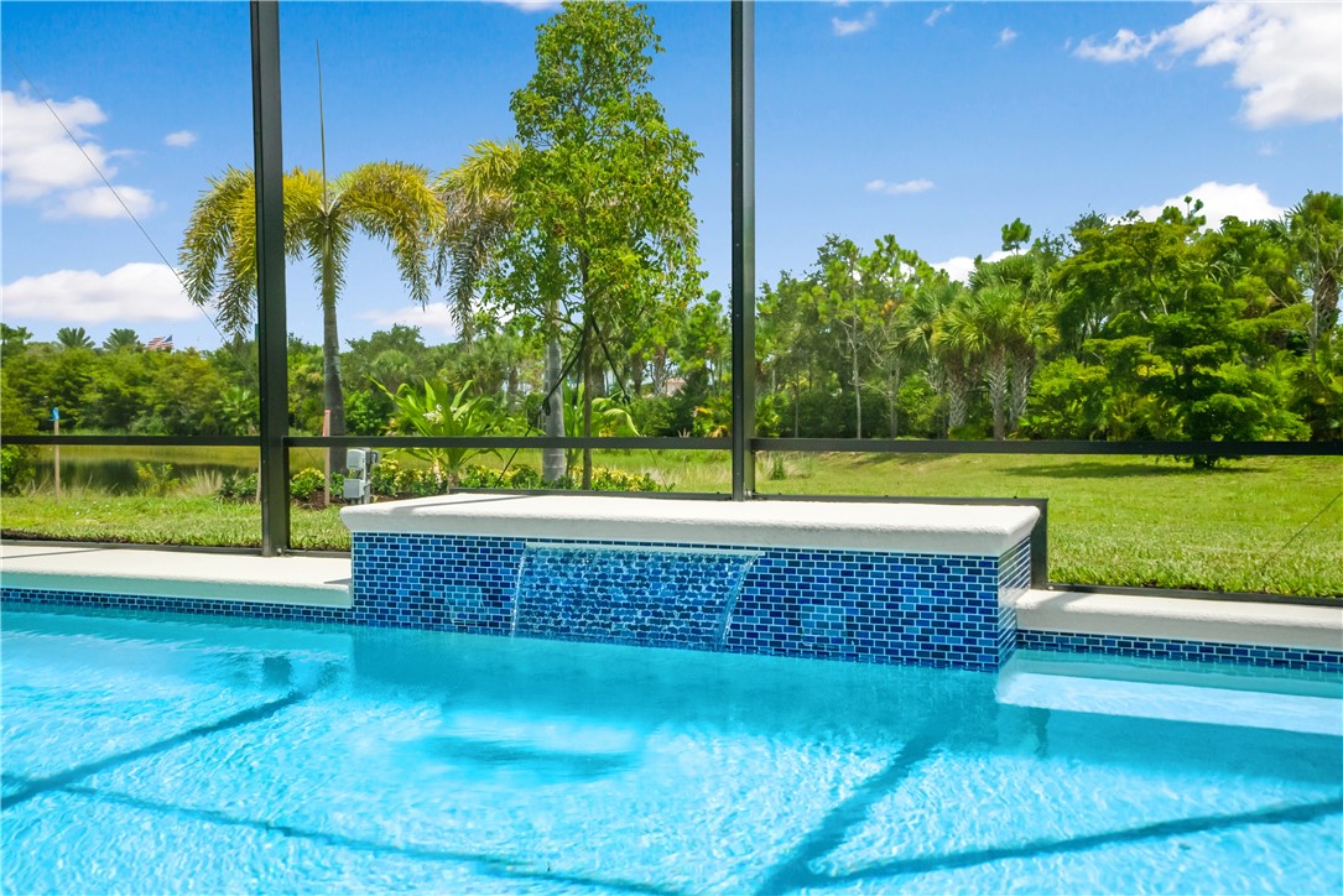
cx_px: 672
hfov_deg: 54.4
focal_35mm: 35
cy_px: 448
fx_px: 1306
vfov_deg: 37.9
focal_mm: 35
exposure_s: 1/1250
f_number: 8
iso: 2000
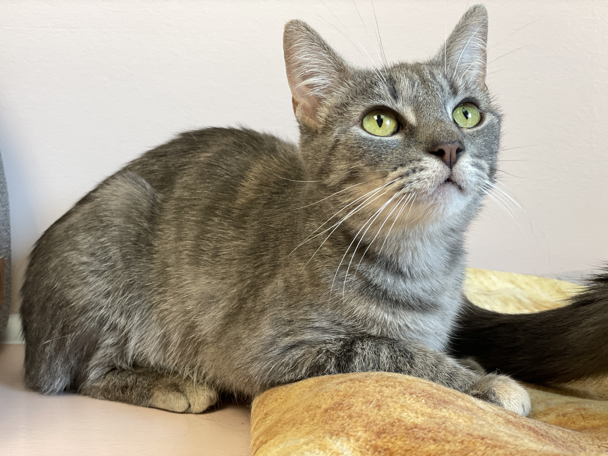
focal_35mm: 52
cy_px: 228
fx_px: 913
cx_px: 304
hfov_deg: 36.8
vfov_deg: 28.0
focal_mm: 6
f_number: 2
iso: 125
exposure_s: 1/66
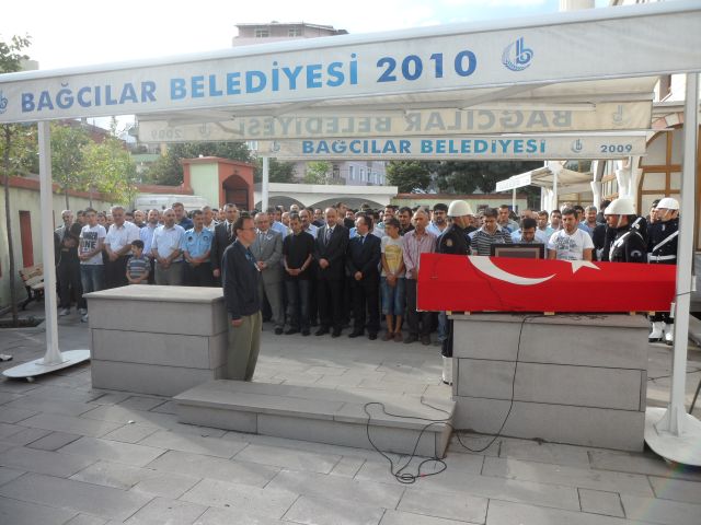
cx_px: 350
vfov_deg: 51.4
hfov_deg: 65.3
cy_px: 262
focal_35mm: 27
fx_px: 547
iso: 80
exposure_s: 1/180
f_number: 3.5
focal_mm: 4.9
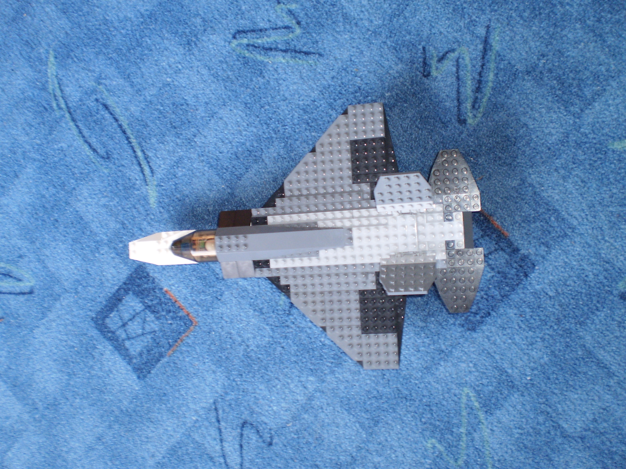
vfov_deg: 39.7
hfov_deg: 51.4
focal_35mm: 36
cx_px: 313
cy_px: 234
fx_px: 651
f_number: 3.1
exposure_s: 1/30
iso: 125
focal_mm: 6.3
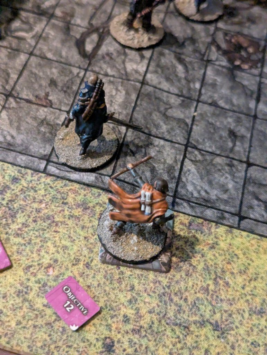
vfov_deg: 39.6
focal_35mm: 48
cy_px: 178
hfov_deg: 30.3
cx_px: 134
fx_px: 492
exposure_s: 1/44.5
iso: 3206
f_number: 1.85
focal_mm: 6.81
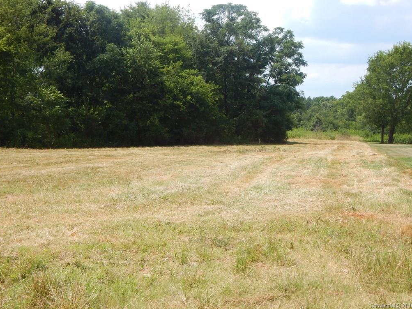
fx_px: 583
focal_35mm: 49
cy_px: 152
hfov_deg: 38.9
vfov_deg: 29.7
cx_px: 207
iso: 125
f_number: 3.7
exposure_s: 1/1000
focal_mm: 8.6
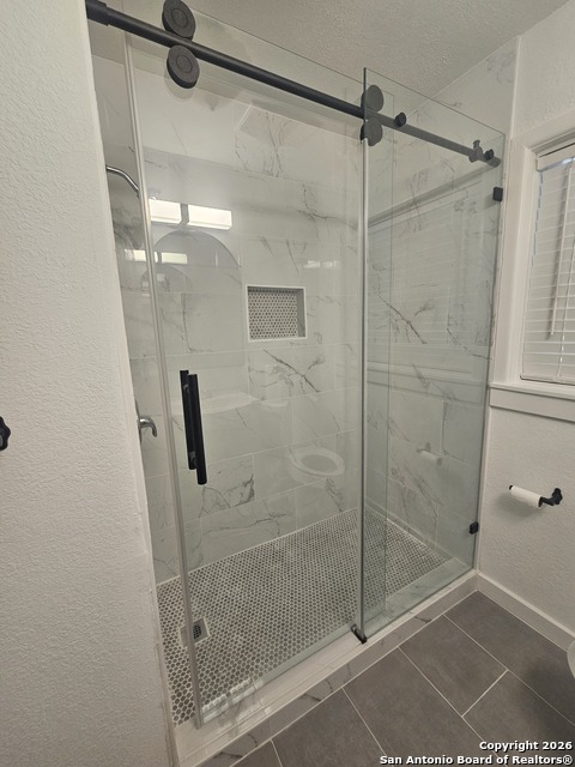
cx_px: 288
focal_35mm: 13
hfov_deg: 89.9
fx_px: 288
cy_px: 384
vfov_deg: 106.2
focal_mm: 2.2
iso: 200
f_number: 2.2
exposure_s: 1/60
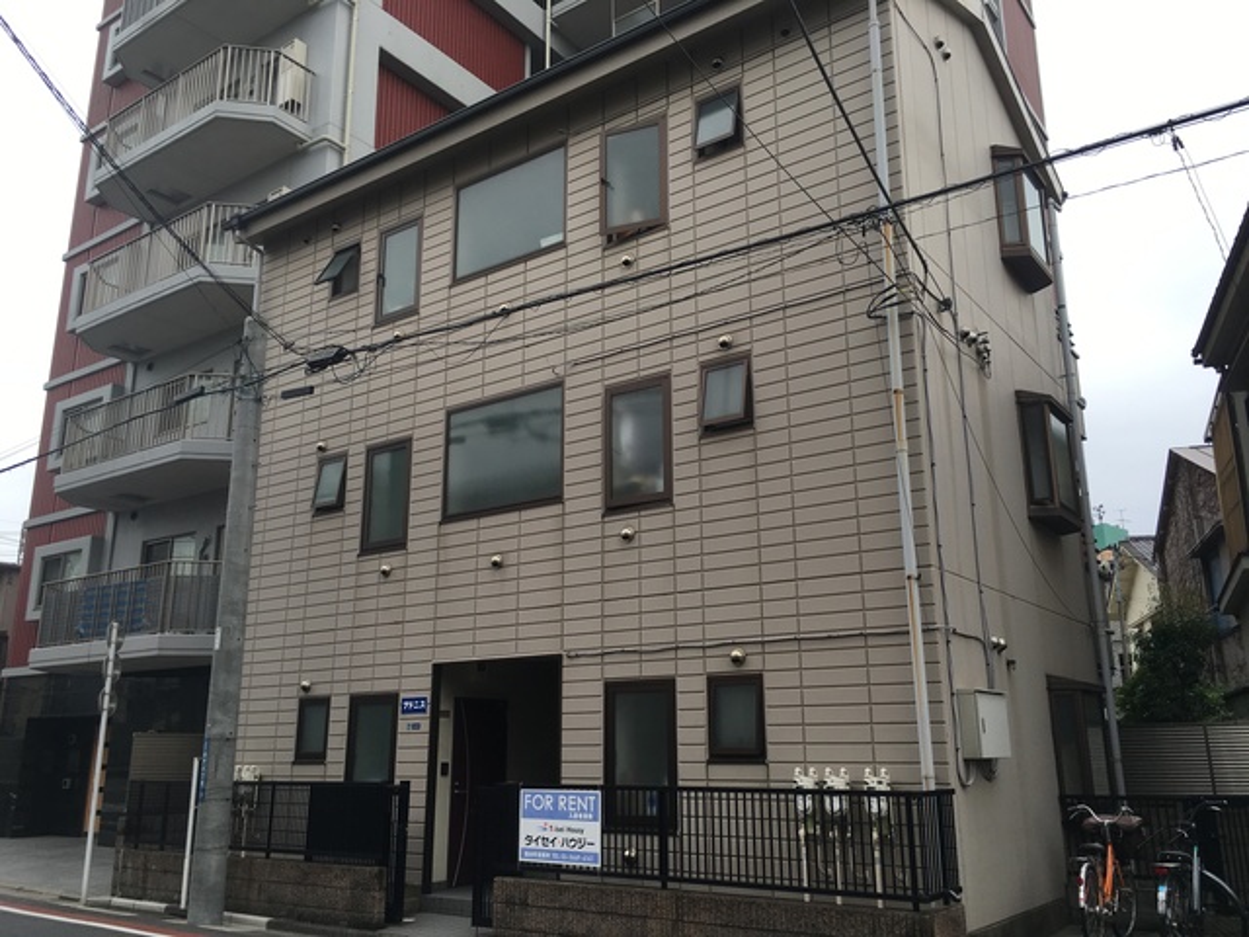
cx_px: 624
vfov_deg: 48.2
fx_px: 1046
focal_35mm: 29
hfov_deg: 61.7
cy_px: 468
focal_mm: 4.15
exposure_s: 1/375
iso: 25
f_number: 2.2
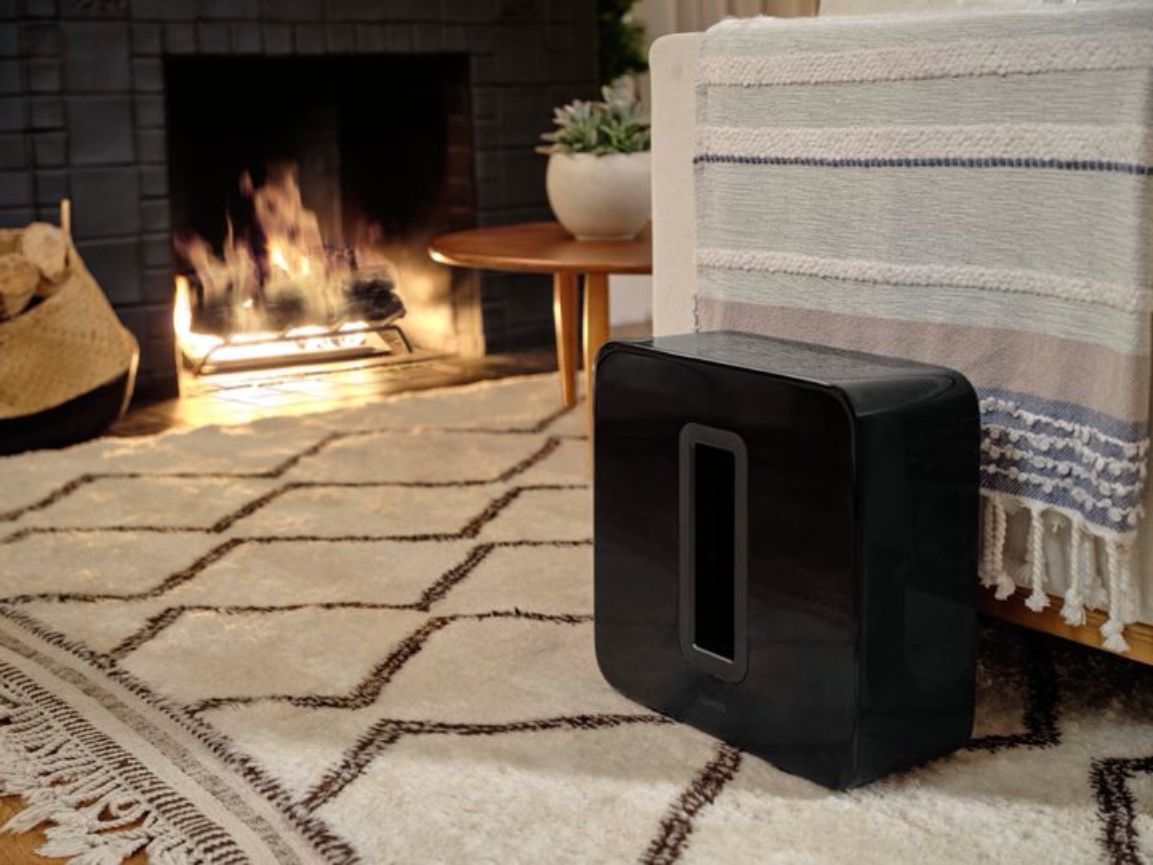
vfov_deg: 28.6
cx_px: 576
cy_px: 432
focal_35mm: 51
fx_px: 1699
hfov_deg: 37.5
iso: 1600
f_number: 4
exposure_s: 1/13
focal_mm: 64
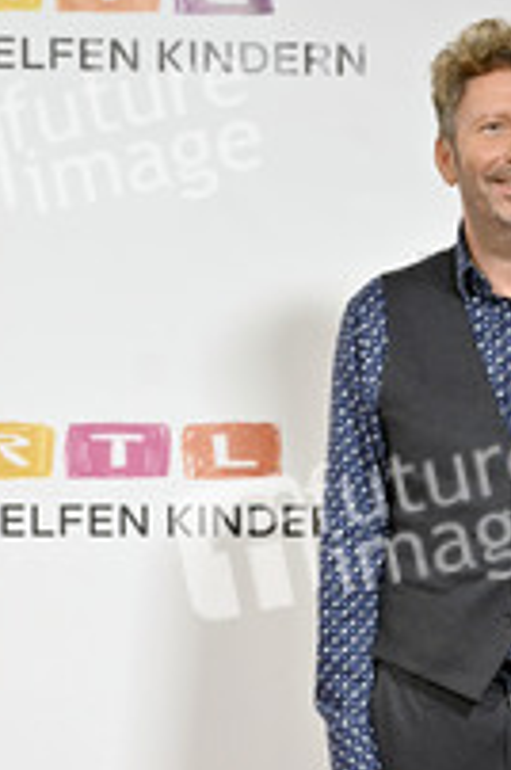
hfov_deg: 11.0
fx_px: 2628
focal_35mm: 123
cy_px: 720
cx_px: 480
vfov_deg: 16.4
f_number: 4
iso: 1250
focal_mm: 62
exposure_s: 1/200
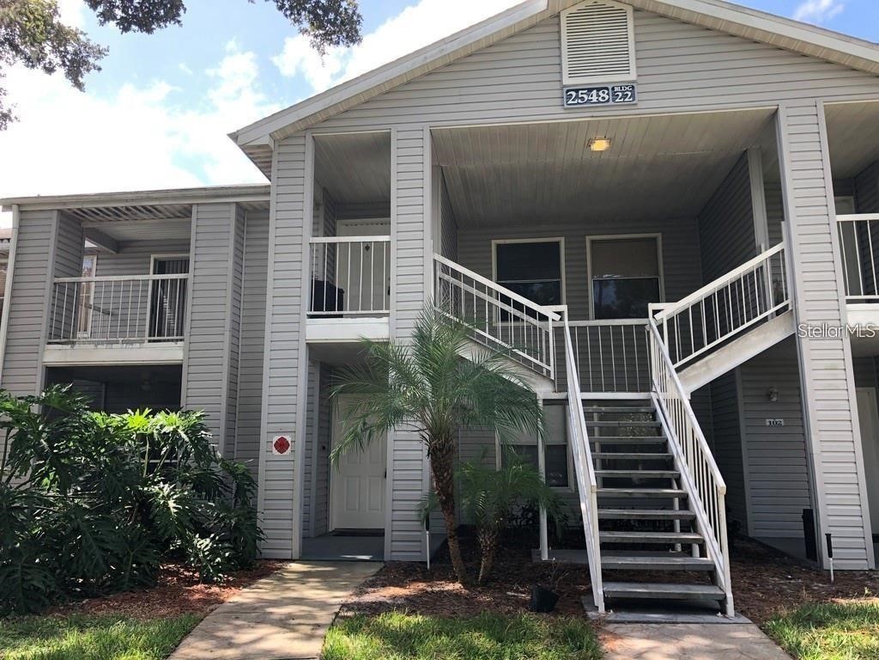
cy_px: 330
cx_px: 440
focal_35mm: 28
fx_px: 711
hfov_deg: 63.4
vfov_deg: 49.7
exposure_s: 1/217
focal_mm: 4
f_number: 1.8
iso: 20
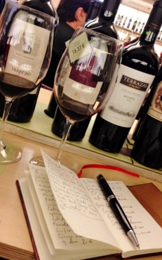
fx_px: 262
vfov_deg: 52.8
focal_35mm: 37
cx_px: 77
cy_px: 125
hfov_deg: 34.4
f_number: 2.4
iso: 250
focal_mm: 4.12
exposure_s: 1/20
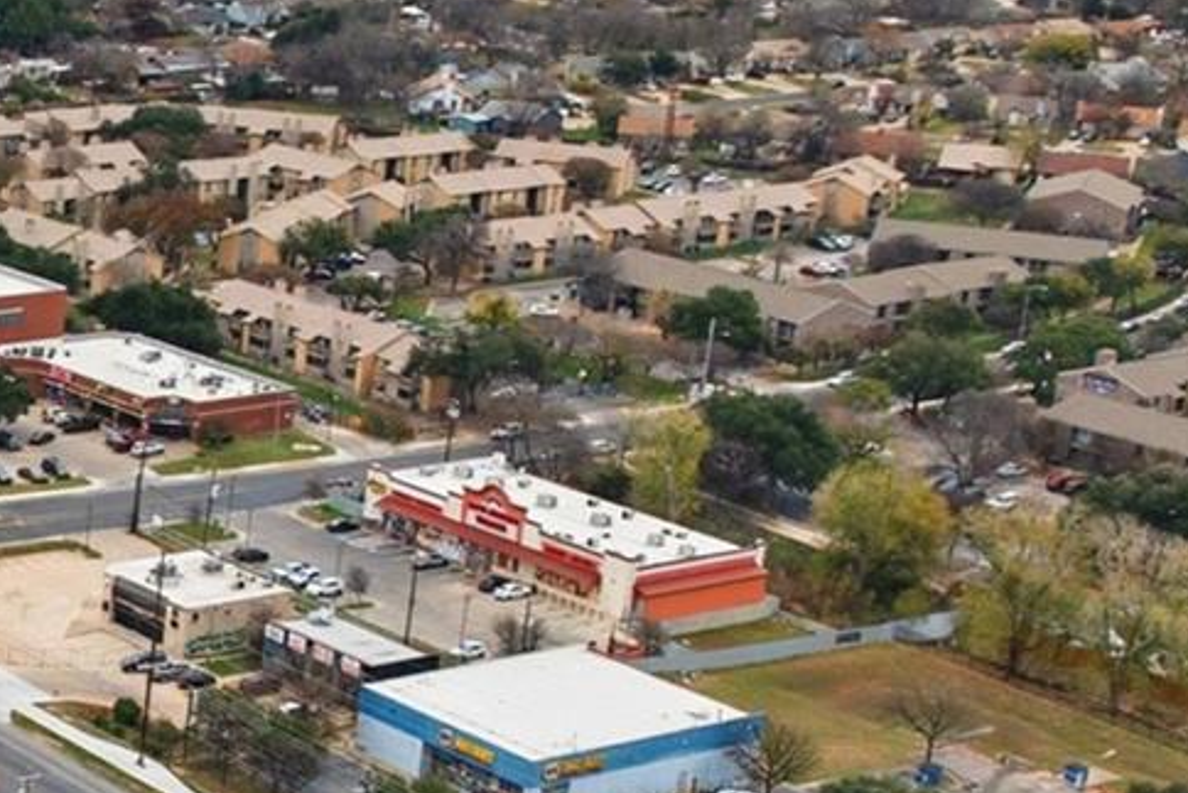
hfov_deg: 20.6
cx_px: -209
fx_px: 3070
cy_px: 754
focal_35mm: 93
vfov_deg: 14.5
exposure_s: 1/50
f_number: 2.8
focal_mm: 8.4
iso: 100
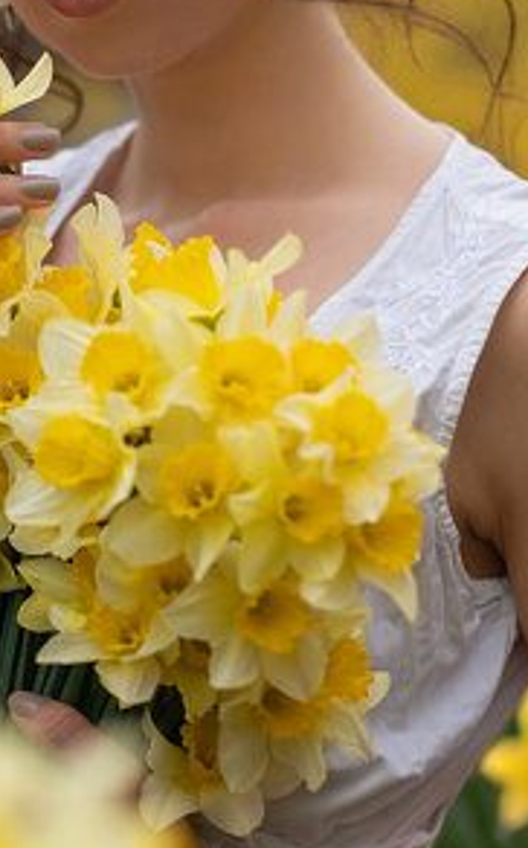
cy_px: 378
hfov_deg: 5.5
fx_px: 5490
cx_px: 119
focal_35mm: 238
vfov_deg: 8.8
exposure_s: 1/200
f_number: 2
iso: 100
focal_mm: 85
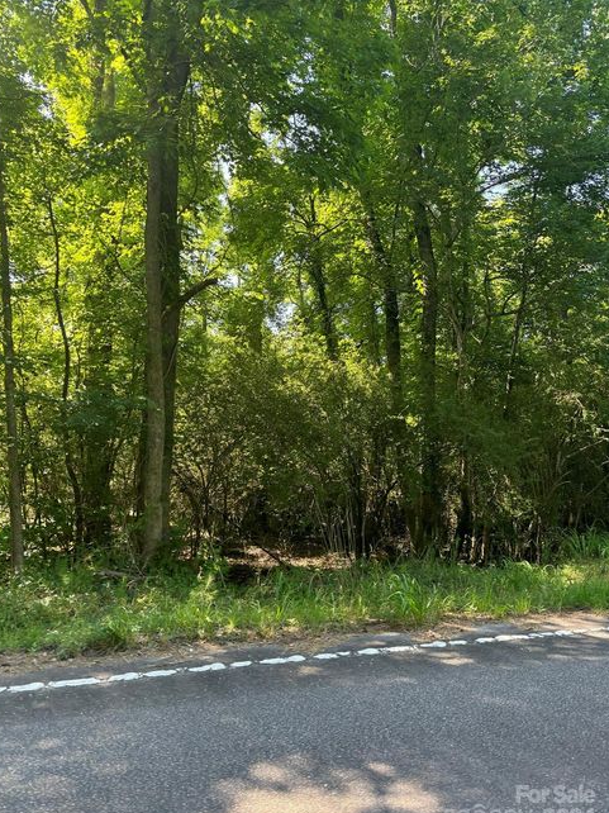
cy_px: 421
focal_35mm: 27
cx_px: 301
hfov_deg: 51.3
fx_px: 634
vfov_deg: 65.3
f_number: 1.6
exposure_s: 1/121
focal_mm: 5.96
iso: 40
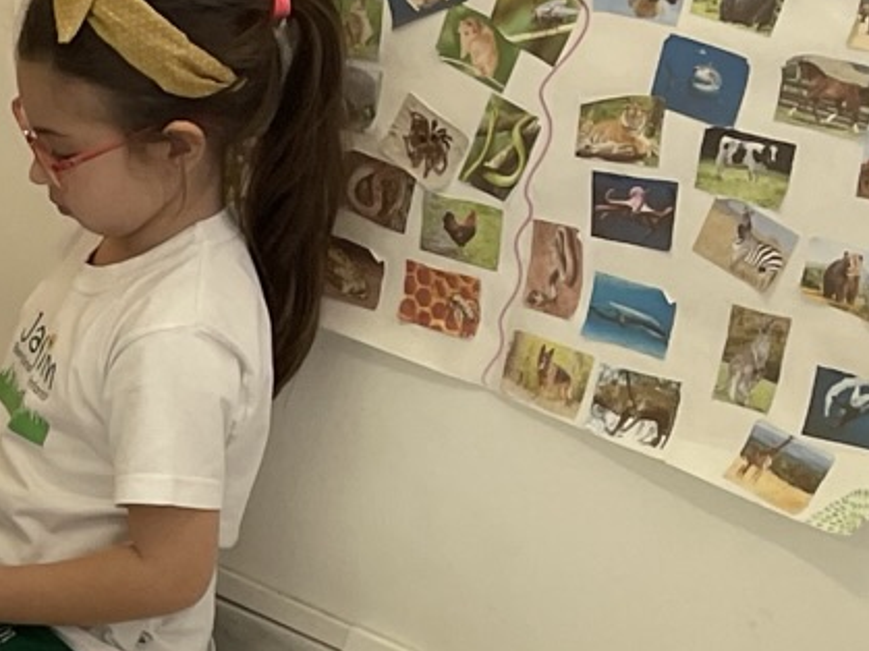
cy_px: 1138
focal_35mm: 127
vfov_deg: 11.0
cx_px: -635
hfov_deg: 14.0
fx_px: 3187
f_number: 1.6
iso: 64
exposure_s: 1/120
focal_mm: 4.2
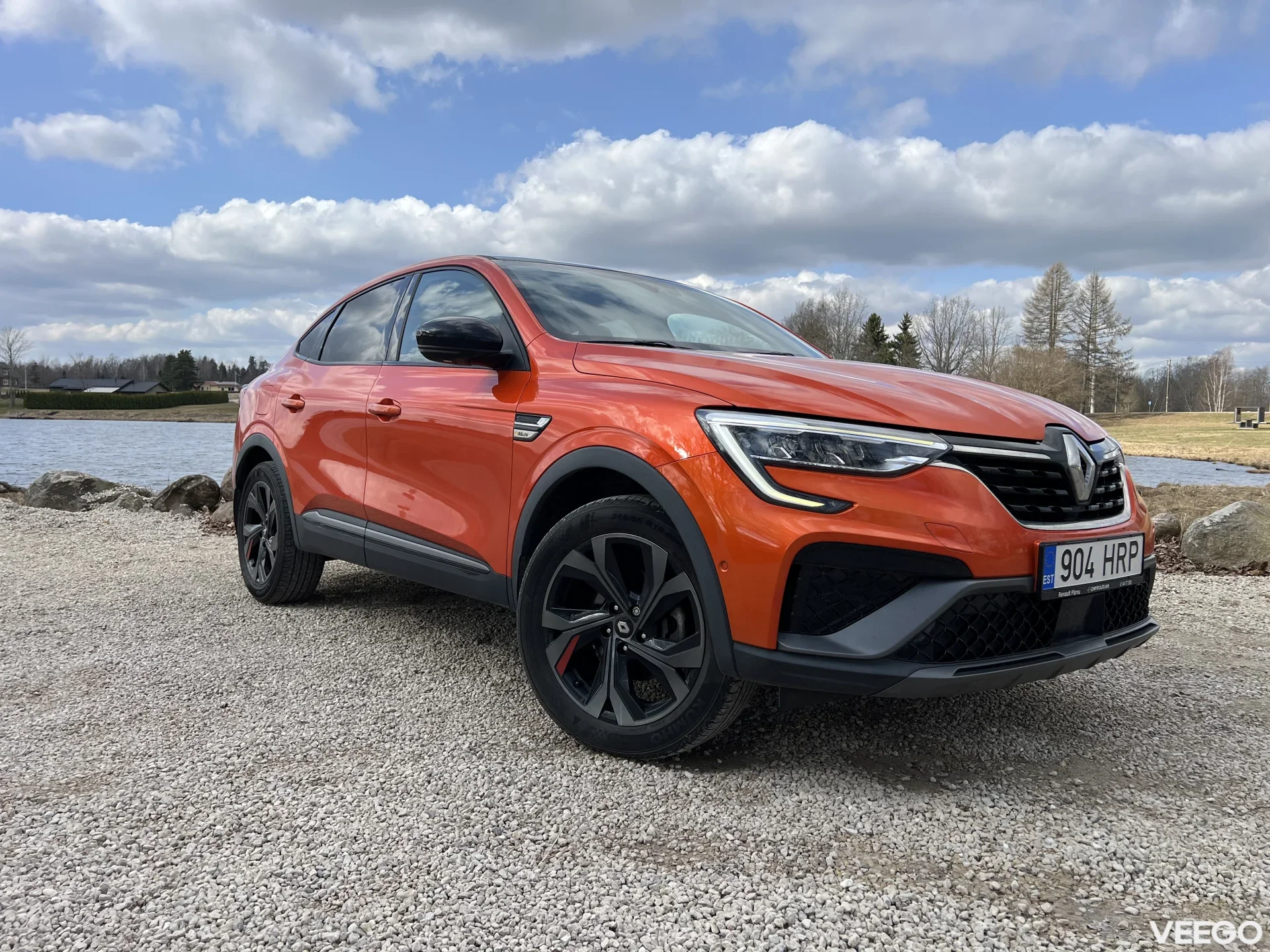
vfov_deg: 53.1
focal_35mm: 26
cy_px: 476
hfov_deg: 67.3
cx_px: 635
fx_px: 954
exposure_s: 1/3571
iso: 50
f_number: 1.5
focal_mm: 5.7
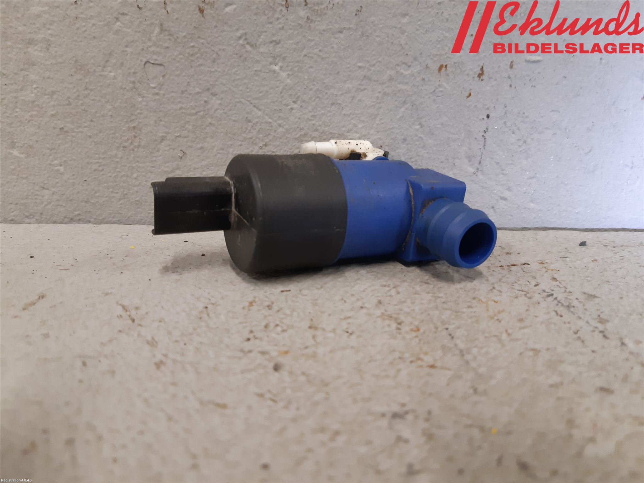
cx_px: 322
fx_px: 484
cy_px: 242
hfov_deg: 67.3
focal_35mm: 26
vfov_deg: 53.1
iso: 160
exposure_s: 1/50
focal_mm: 3.93
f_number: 1.7
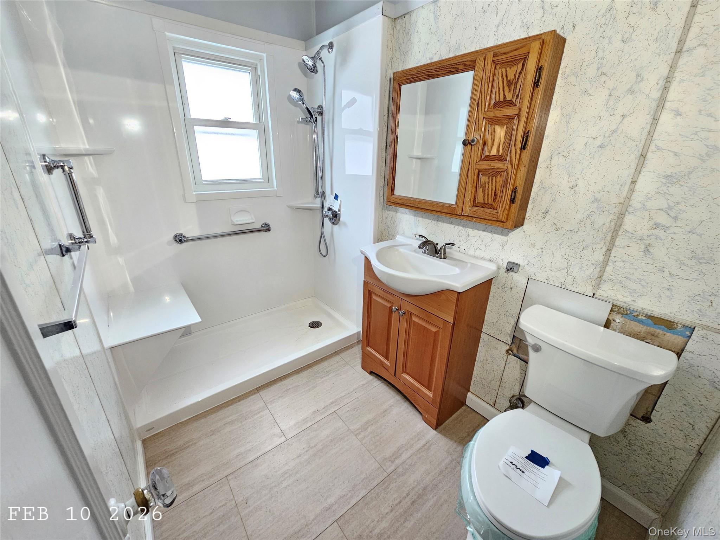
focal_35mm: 13
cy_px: 270
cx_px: 360
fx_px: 270
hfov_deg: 106.2
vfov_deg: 89.9
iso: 400
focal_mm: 2.2
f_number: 2.2
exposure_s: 1/60.2
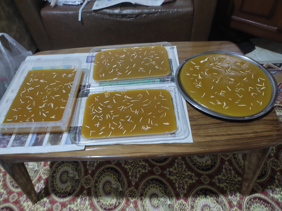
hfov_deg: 67.3
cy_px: 106
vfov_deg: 53.1
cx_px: 141
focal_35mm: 26
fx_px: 212
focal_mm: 4.74
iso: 483
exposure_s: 1/33
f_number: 1.79
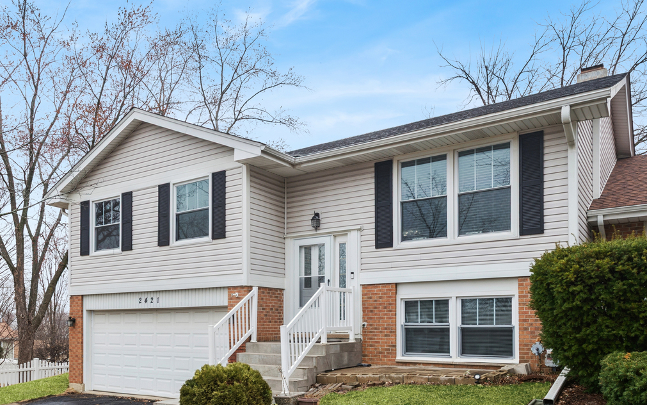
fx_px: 547
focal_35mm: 31
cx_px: 265
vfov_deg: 39.4
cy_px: 309
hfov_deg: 60.8
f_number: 11
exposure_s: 1/50
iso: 400
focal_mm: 19
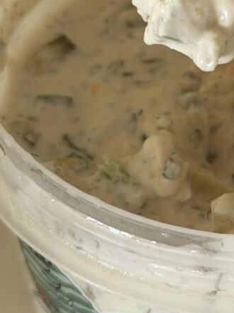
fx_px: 1001
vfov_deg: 17.6
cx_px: 260
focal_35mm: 111
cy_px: 63
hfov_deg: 13.1
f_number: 1.78
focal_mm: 6.76
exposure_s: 1/89
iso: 100
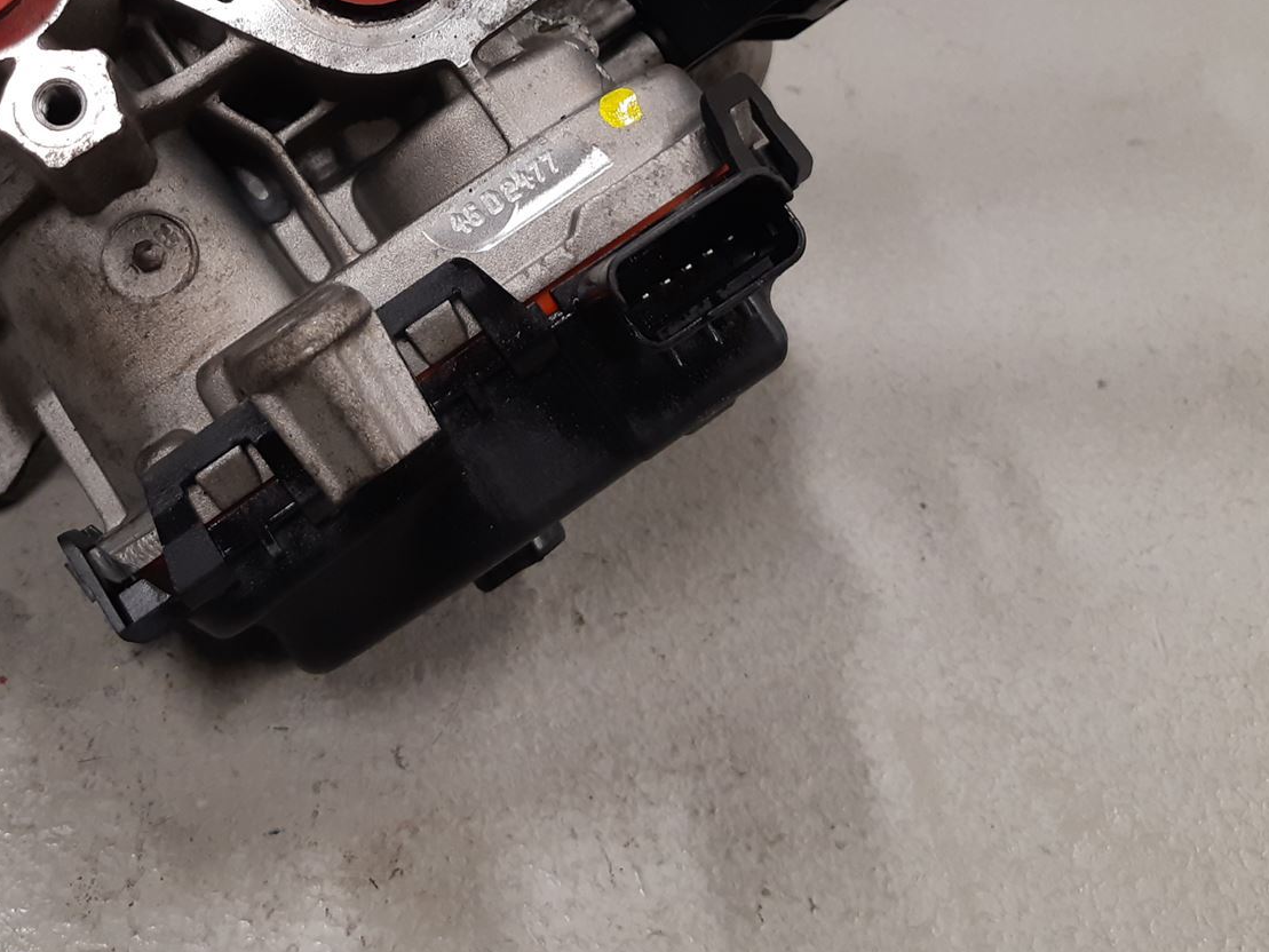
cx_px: 378
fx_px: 1760
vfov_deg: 29.2
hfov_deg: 39.0
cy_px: 120
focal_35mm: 48
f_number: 1.7
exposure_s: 1/50
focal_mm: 3.93
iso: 100
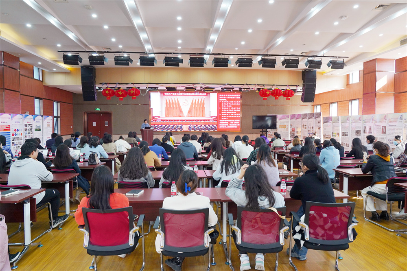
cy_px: 136
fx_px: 271
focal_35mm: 24
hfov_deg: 73.8
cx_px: 204
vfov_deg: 53.1
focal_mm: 24
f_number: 9
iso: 1600
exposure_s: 1/40
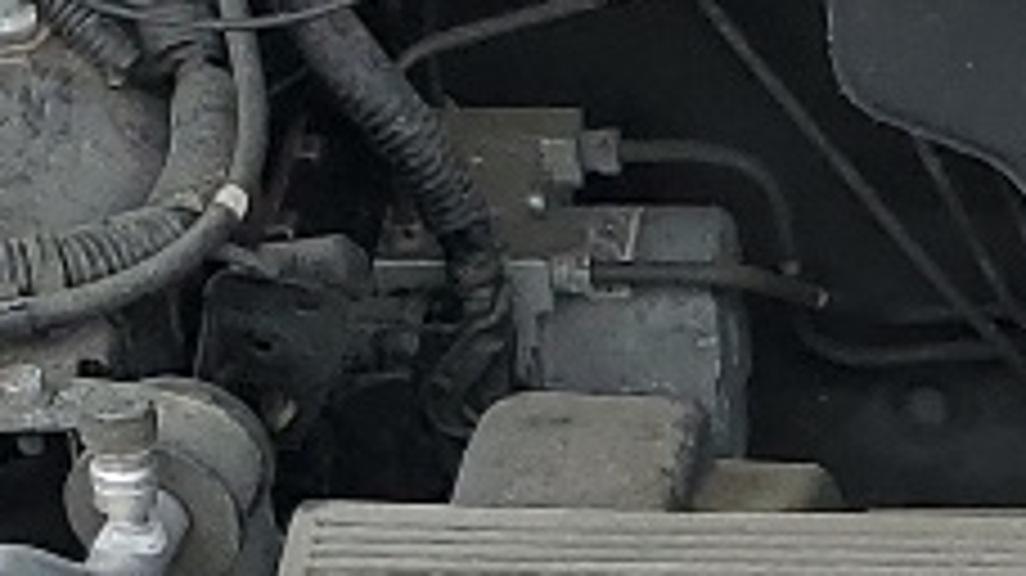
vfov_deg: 6.0
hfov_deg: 10.1
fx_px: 5411
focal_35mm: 199
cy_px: 1098
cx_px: 1984
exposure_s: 1/1667
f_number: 1.5
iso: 50
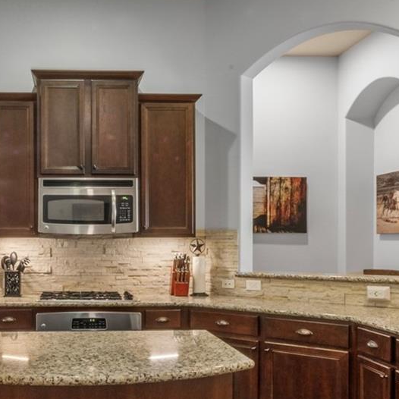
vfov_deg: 39.0
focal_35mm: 43
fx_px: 561
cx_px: 104
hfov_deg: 38.3
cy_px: 235
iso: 250
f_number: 9
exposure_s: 13
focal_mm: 13
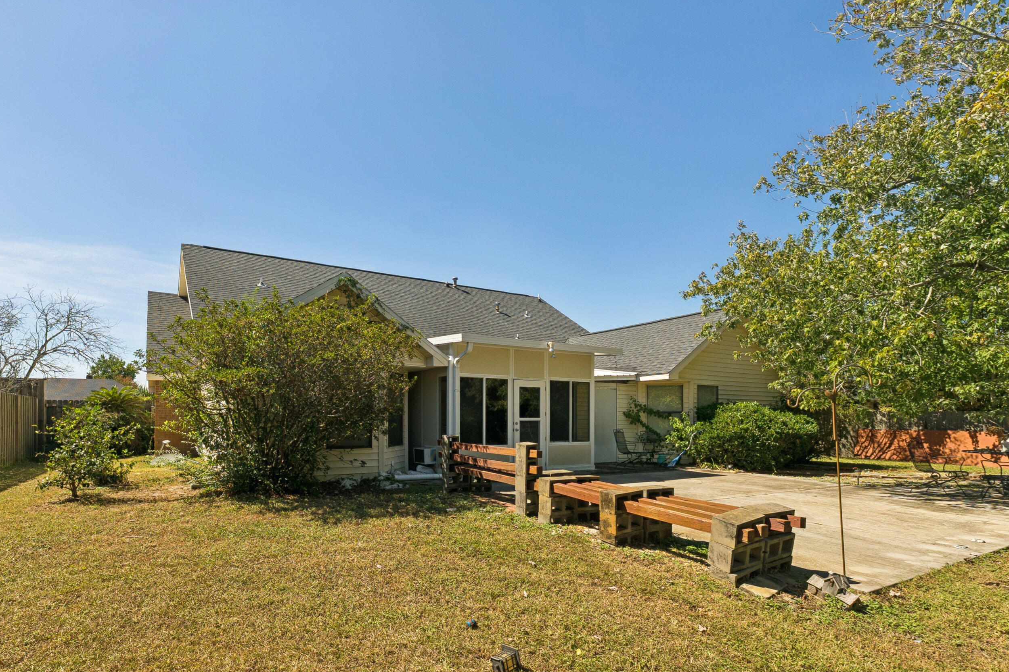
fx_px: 504
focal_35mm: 18
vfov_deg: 67.0
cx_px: 441
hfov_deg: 89.5
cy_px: 387
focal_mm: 10
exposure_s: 1/250
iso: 100
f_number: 8
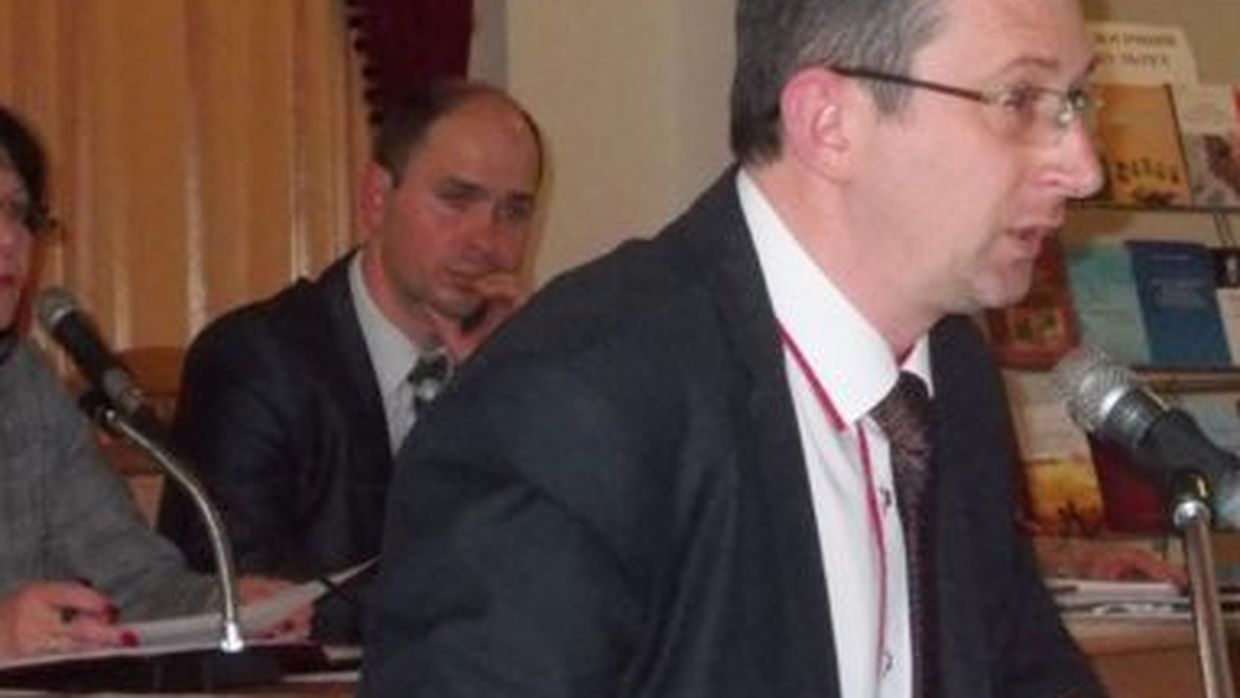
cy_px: 214
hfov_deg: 15.5
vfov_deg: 8.8
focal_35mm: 138
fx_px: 4538
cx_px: 841
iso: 640
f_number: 4.3
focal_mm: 10
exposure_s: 1/60
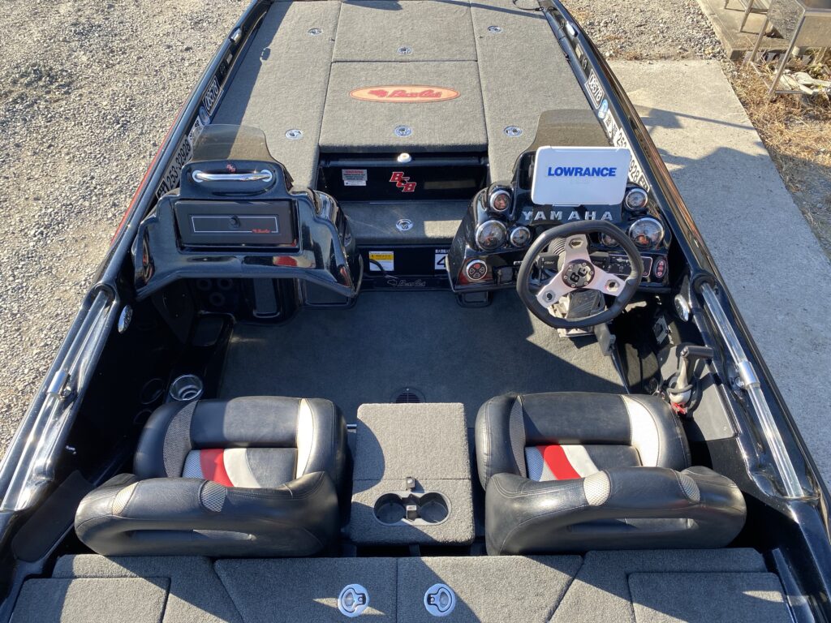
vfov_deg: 53.1
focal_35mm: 26
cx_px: 416
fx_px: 624
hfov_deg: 67.3
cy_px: 312
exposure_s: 1/241
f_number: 1.8
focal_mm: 4.25
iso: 32
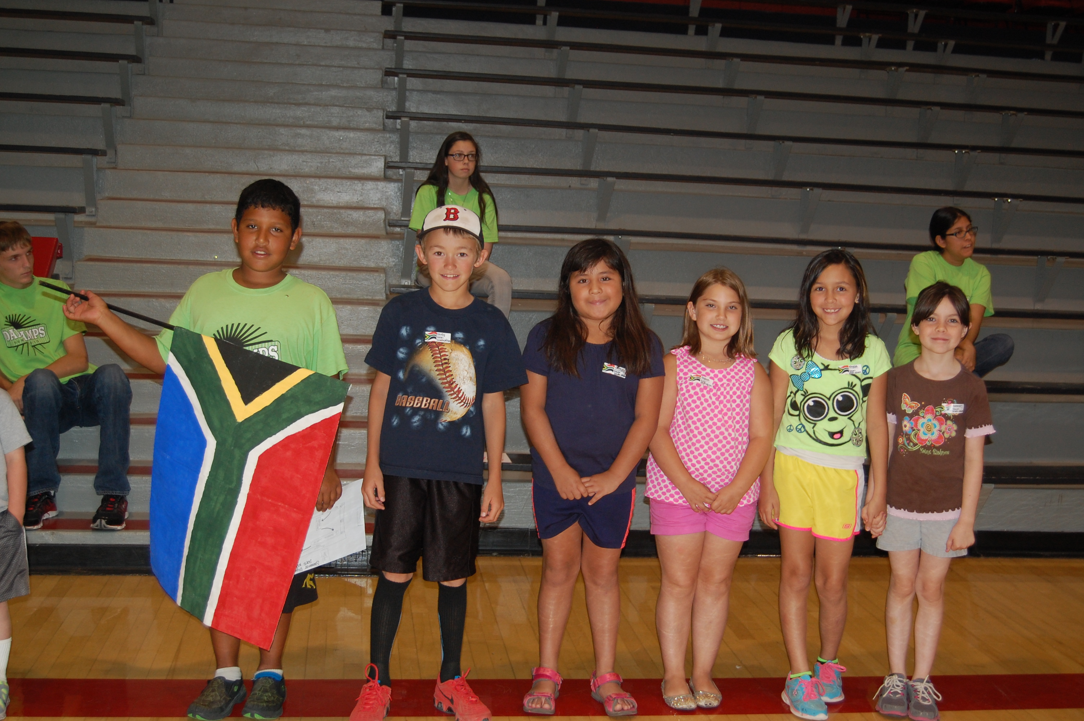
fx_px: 1399
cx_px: 542
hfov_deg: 42.4
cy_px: 360
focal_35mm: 46
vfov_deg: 28.9
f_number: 4.5
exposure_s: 1/60
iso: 400
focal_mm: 31
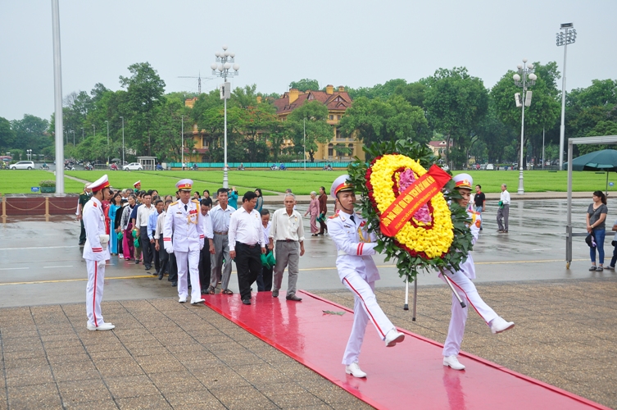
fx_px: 873
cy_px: 205
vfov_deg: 26.4
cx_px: 308
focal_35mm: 51
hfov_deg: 38.9
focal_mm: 34
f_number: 6.3
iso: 320
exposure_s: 1/160
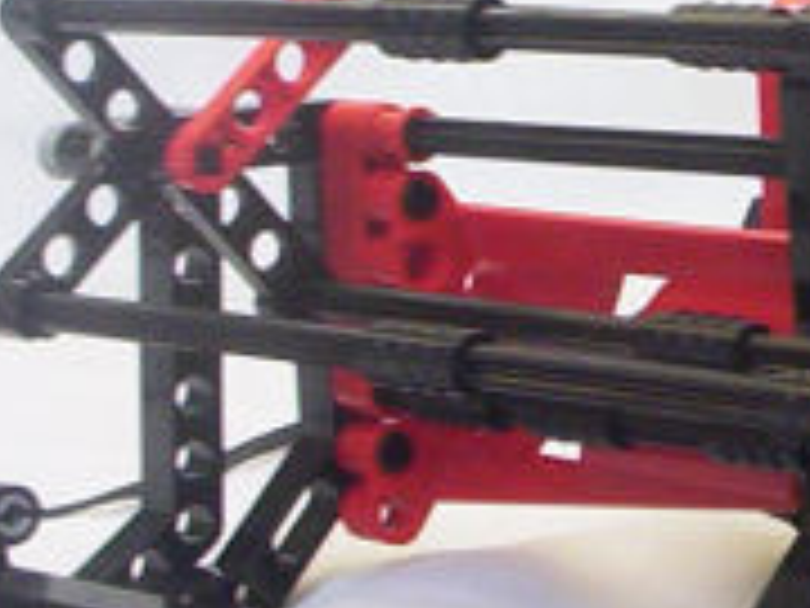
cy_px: -50
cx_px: 1346
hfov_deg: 11.1
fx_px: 3955
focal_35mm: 169
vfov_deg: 8.7
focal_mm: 4.99
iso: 100
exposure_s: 1/71.2
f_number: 4.5
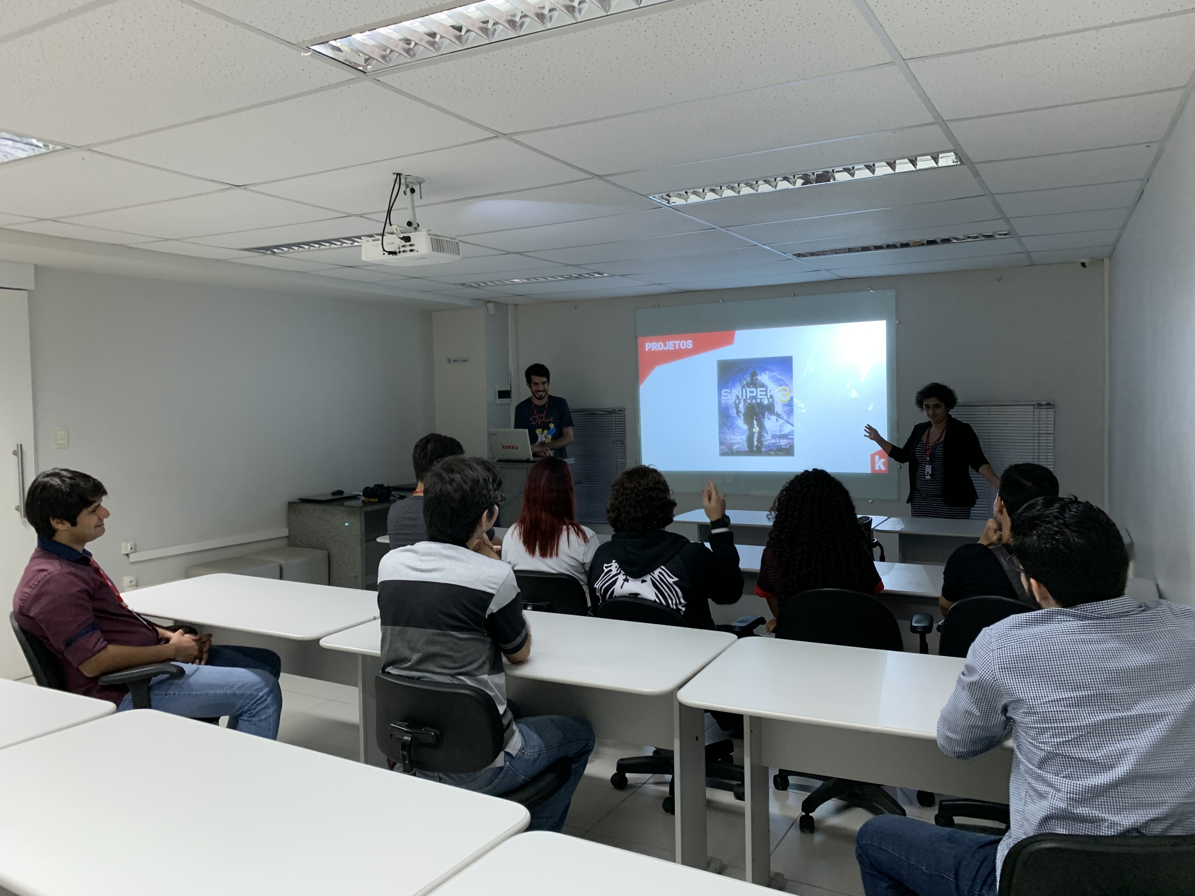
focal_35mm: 26
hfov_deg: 67.3
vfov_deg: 53.1
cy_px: 448
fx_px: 898
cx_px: 598
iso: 160
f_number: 1.8
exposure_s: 1/60
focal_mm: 4.25
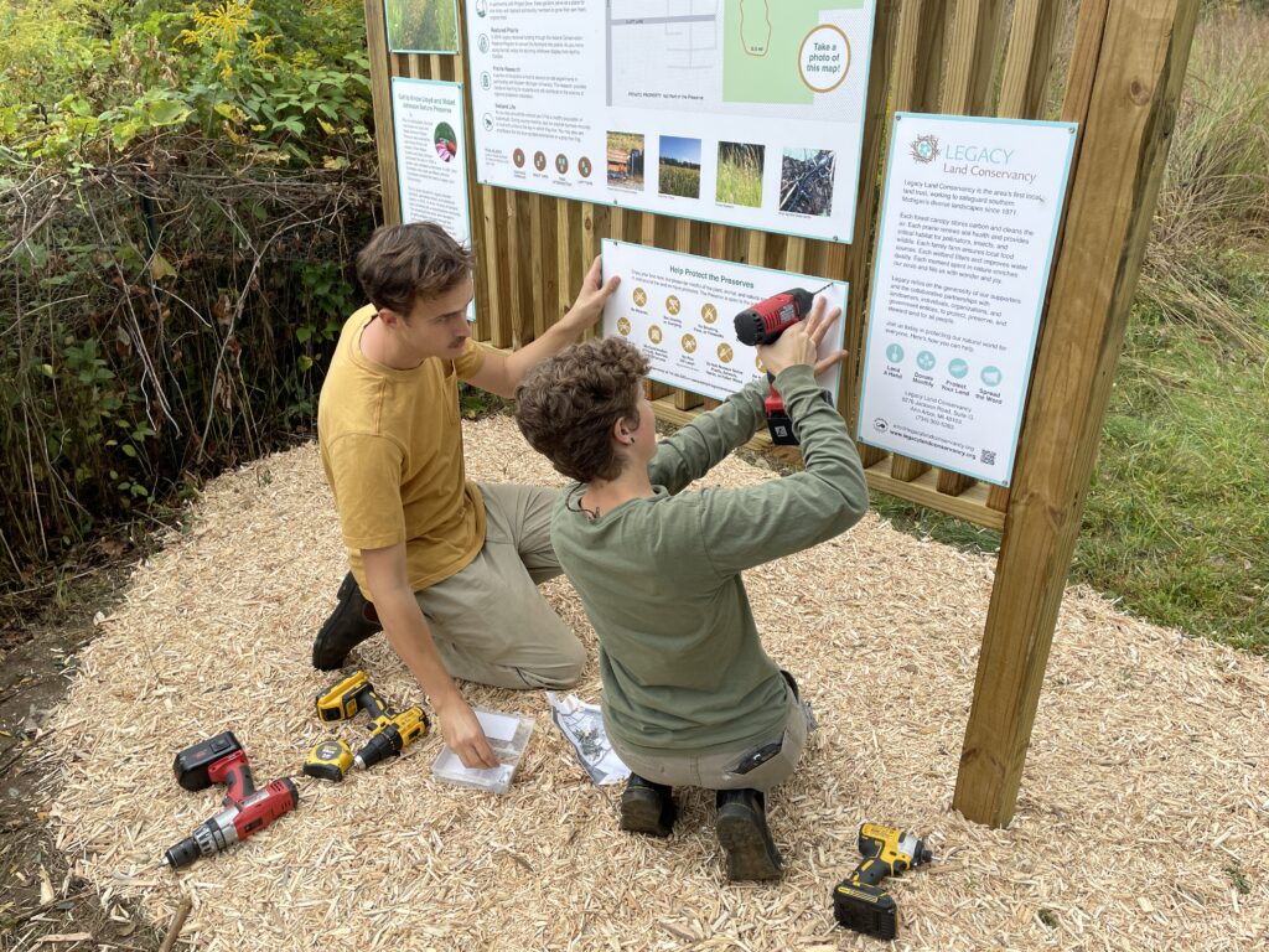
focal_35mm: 26
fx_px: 953
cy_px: 476
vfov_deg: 53.1
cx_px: 634
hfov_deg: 67.3
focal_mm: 4.2
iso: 32
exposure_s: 1/725
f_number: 1.6
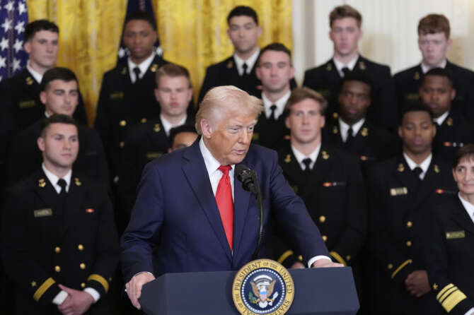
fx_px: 1540
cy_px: 158
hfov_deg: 17.5
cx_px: 237
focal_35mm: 117
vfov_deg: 11.7
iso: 8000
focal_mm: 117
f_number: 2.8
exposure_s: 1/500
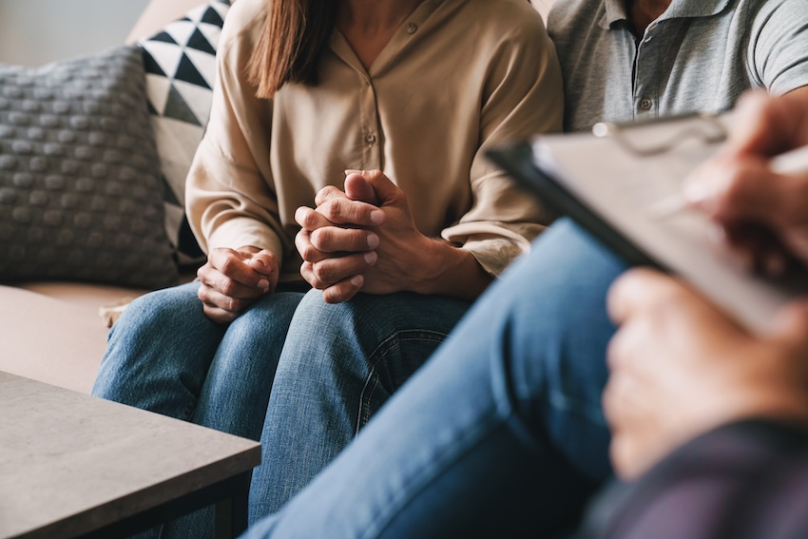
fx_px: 1481
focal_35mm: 66
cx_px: 404
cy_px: 270
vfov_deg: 20.6
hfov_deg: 30.5
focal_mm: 66
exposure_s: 1/160
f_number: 4.5
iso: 800
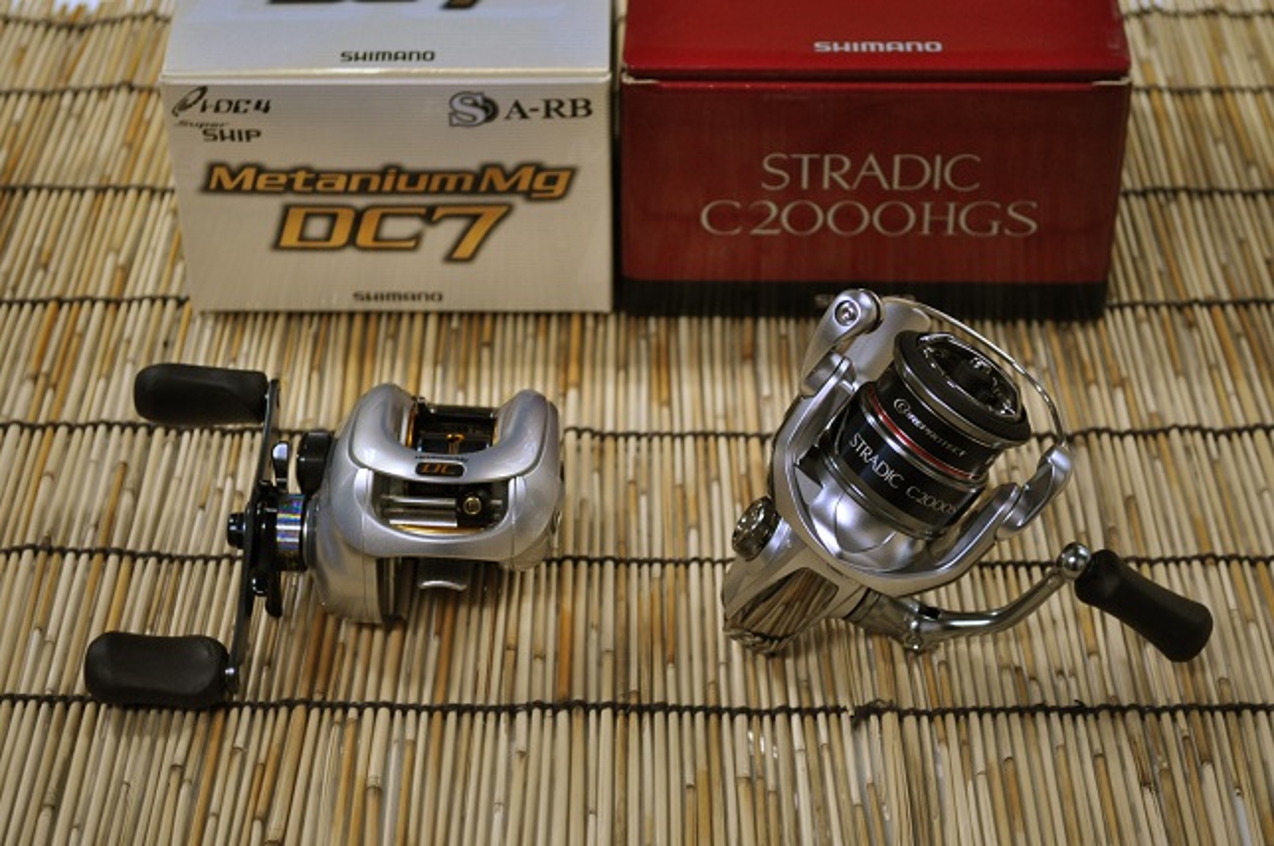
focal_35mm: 72
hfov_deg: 28.1
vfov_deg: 18.9
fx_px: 2545
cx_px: 637
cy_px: 423
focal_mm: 48
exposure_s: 1/40
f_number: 5.6
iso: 800
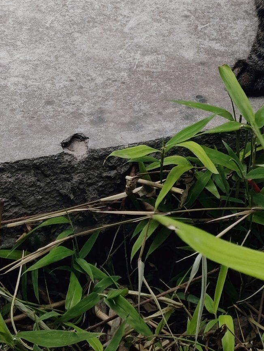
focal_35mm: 237
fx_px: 2410
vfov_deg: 8.2
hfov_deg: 6.3
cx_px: 247
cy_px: -149
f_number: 2
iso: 160
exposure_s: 1/100
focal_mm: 9
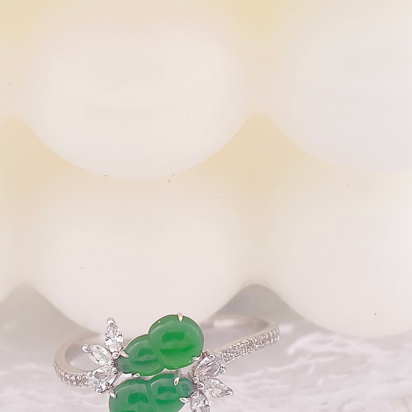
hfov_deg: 6.8
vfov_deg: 6.8
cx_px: 152
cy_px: 364
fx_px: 3474
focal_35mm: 258
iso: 125
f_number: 2.67
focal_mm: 22.48
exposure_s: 1/200
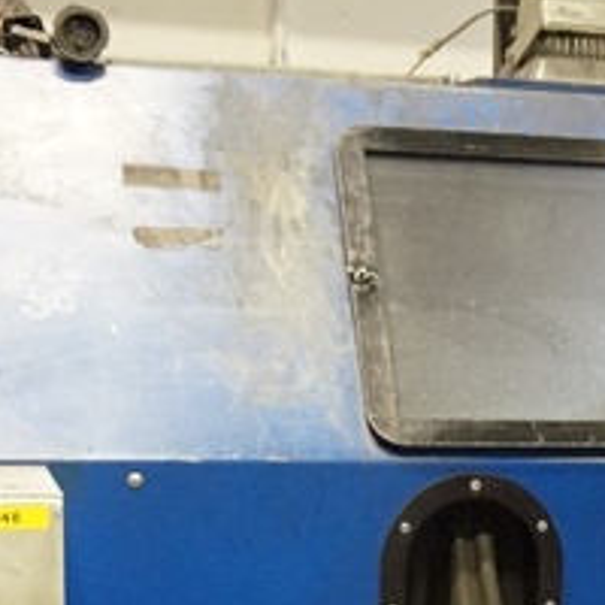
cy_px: 659
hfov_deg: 18.5
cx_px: 572
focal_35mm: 92
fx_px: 1819
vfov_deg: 18.2
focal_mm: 20
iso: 3200
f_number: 4
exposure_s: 1/50
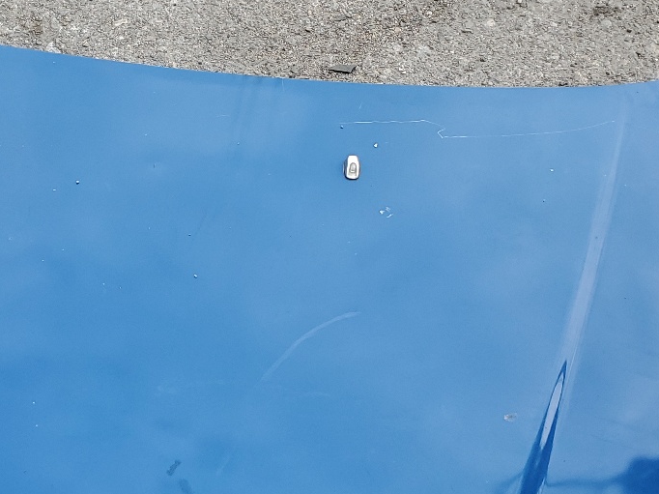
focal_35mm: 61
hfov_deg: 31.3
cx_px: 185
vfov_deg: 23.7
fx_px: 1161
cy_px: 392
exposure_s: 1/1111
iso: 50
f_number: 1.5
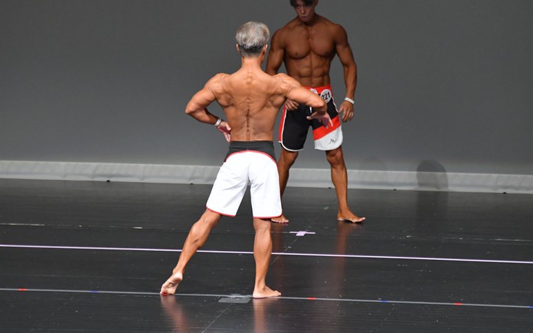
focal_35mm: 322
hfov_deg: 6.5
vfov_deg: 4.1
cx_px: 266
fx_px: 4679
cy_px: 159
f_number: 5.6
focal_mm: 210
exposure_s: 1/400
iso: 5000
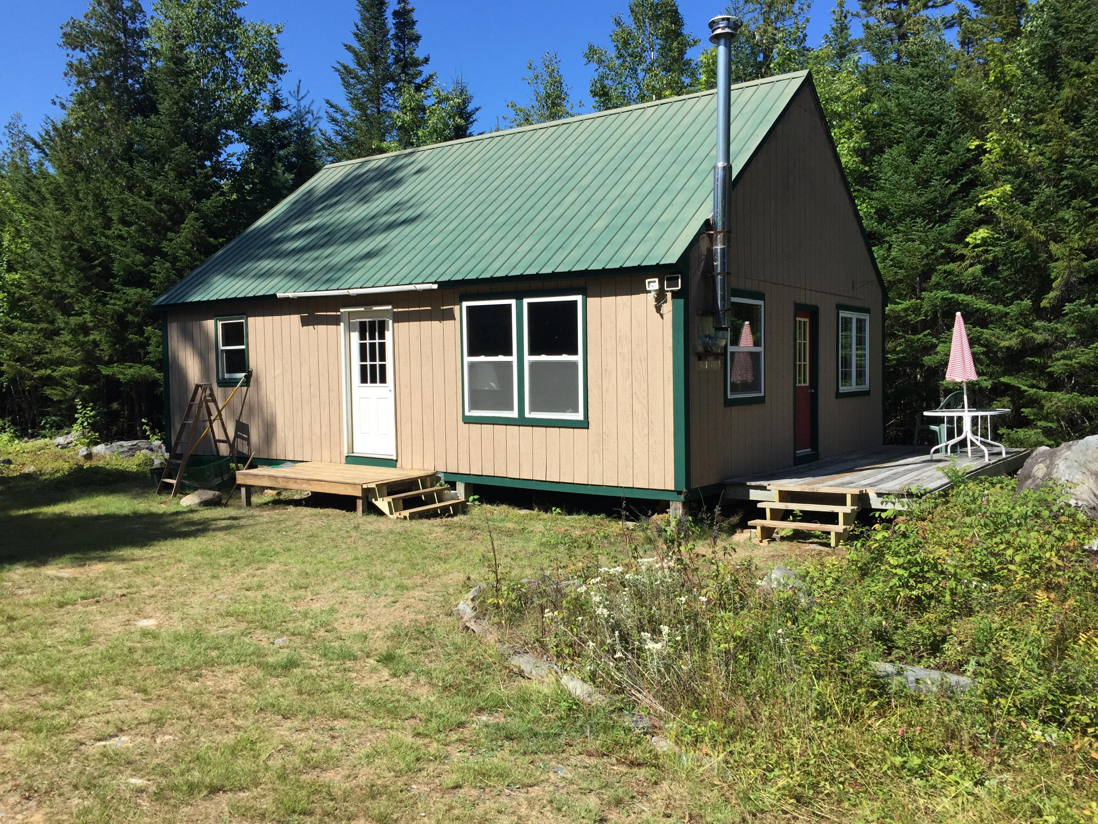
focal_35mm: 29
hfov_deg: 61.7
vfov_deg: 48.2
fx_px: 920
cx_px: 549
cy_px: 412
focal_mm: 4.15
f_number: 2.2
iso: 32
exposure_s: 1/1647
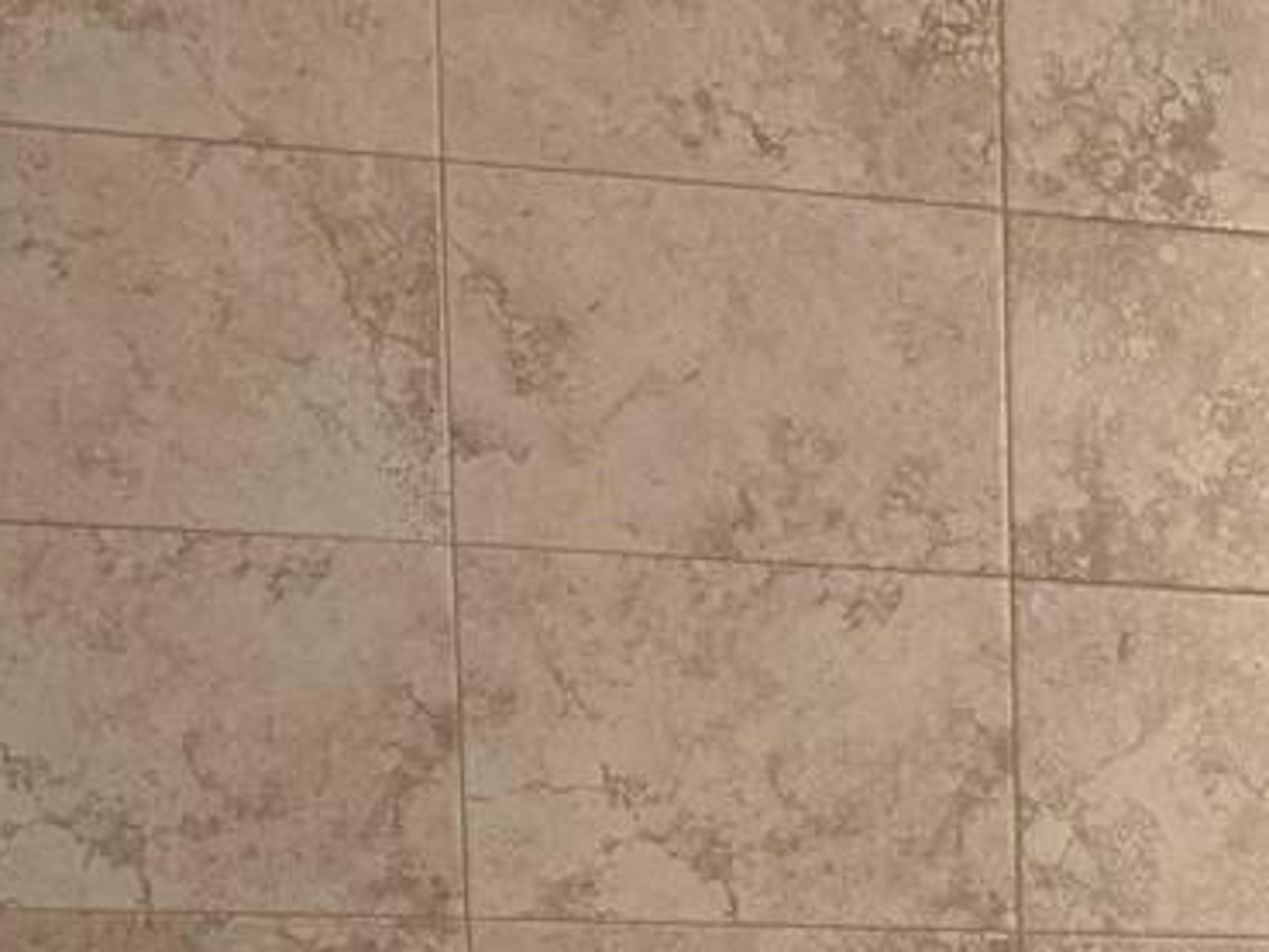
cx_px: 1723
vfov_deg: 13.4
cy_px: 1430
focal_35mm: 104
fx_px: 3814
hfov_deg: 17.5
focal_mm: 6.76
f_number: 1.78
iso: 200
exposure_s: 1/120
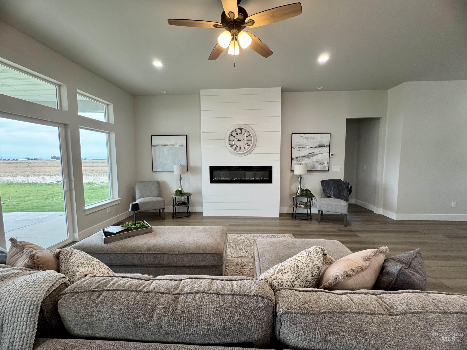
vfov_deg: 85.7
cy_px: 175
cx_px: 234
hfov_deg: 102.1
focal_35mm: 14
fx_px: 189
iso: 250
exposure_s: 1/120
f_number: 2.2
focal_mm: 2.22
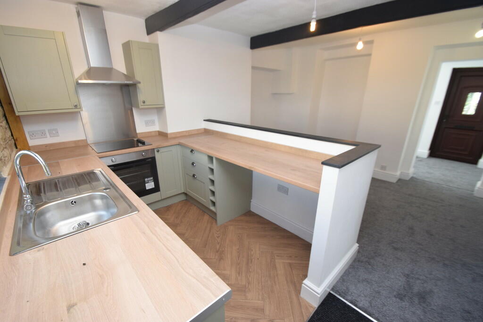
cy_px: 161
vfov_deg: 77.3
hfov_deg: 100.4
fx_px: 201
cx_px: 242
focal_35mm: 15
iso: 800
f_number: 5.6
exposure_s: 1/125
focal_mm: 10
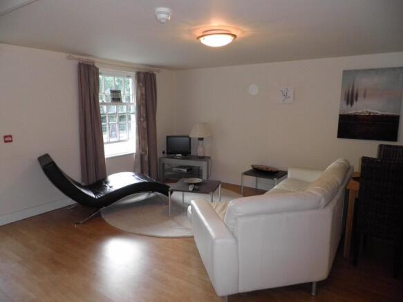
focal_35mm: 24
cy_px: 151
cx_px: 202
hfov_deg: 71.6
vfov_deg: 56.8
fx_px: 279
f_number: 3.3
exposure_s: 1/30
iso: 160
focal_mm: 4.3
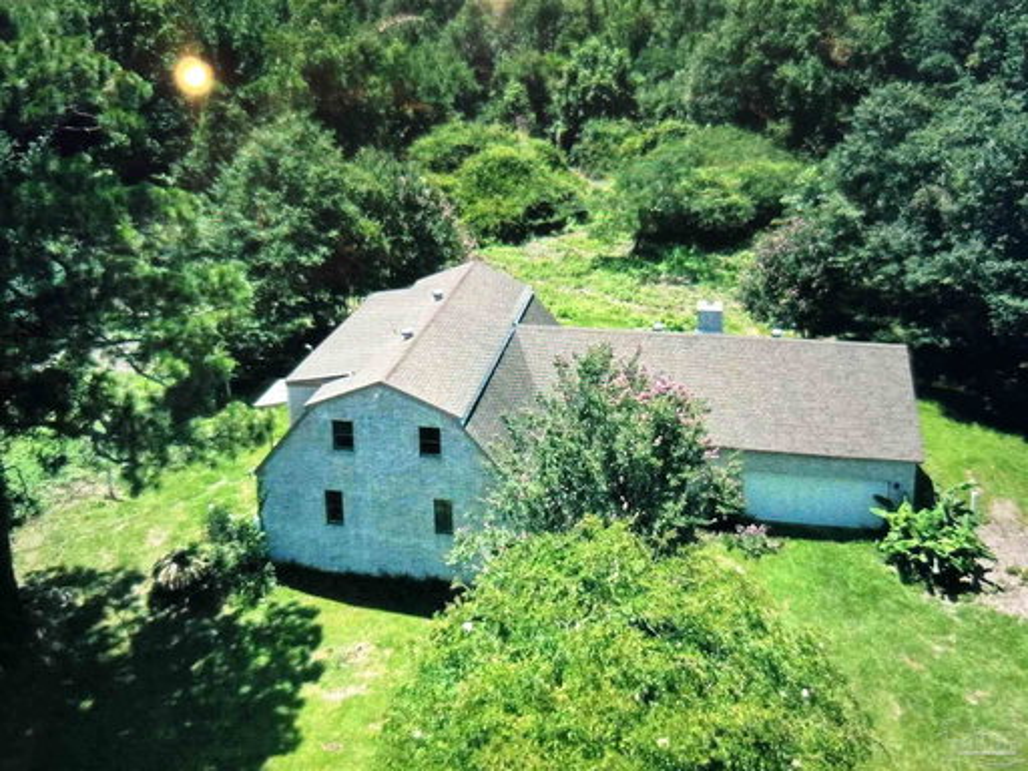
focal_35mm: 26
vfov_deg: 53.1
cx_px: 514
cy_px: 386
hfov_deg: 67.3
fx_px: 772
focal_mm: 5.7
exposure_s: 1/120
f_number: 1.5
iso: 125
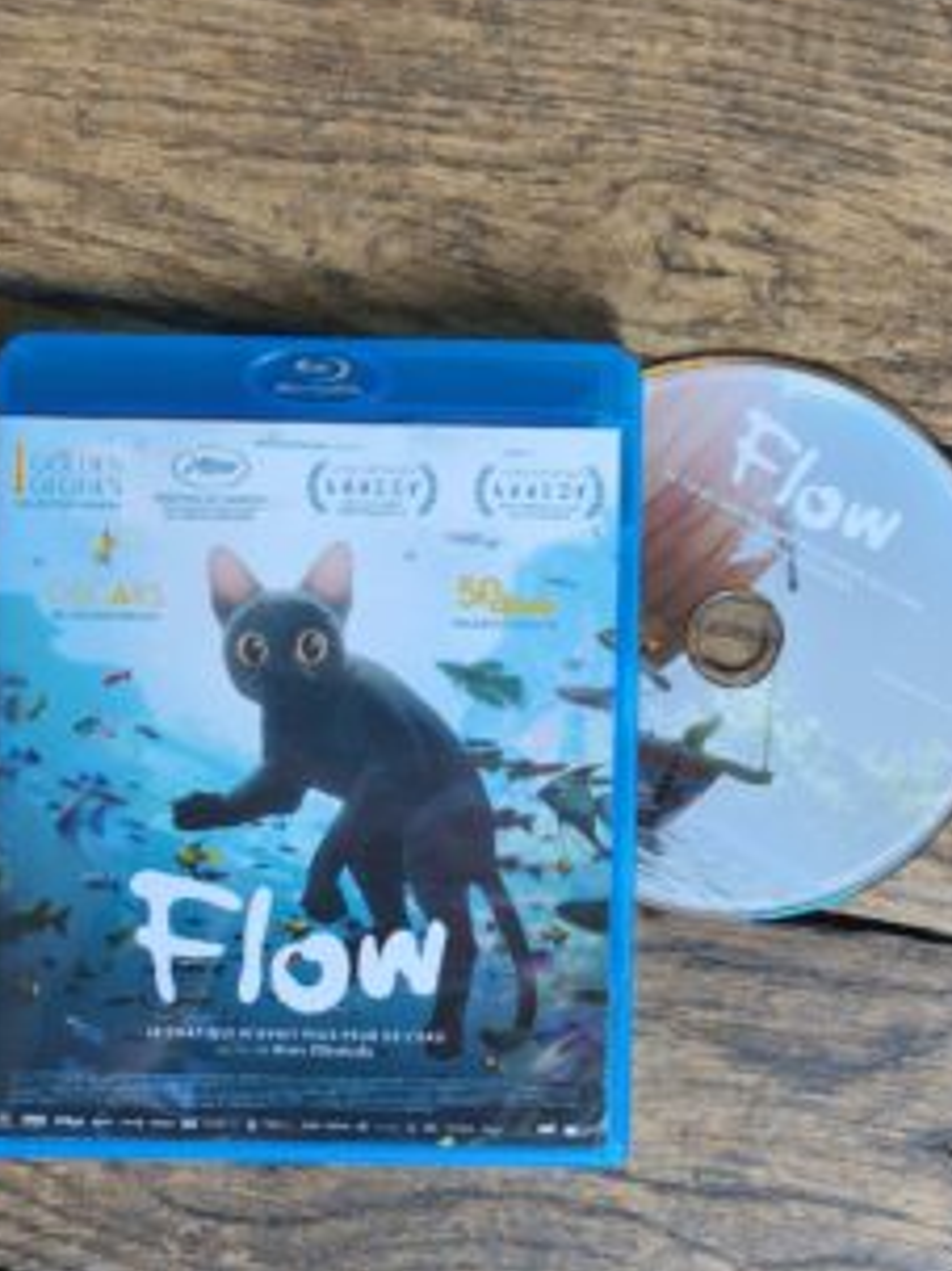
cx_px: 461
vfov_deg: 29.4
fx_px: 2422
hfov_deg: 22.2
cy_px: 705
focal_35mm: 66
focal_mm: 5.35
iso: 80
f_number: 1.7
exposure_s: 1/179
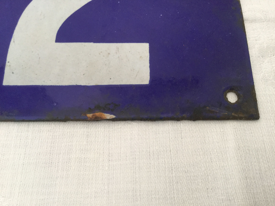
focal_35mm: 31
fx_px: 246
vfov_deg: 45.4
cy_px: 103
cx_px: 138
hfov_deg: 58.4
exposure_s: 1/33
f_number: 2.4
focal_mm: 3.3
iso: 160
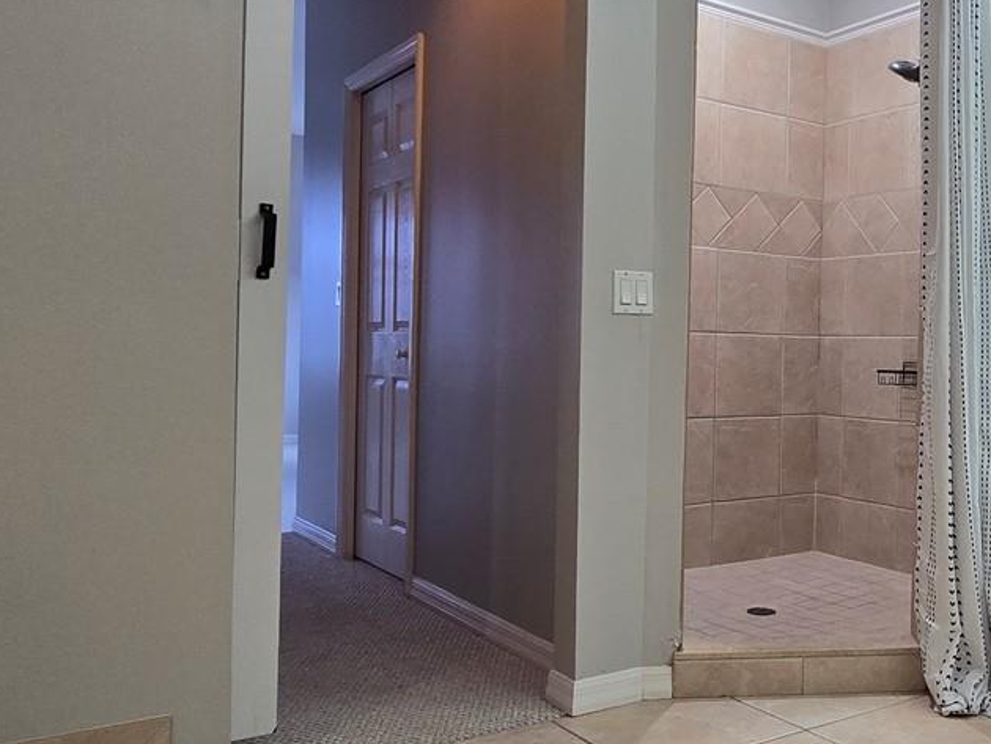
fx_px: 945
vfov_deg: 43.0
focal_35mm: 33
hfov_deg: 50.5
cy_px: 368
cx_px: 848
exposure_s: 1/60
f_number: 2.2
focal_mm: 2.2
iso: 160
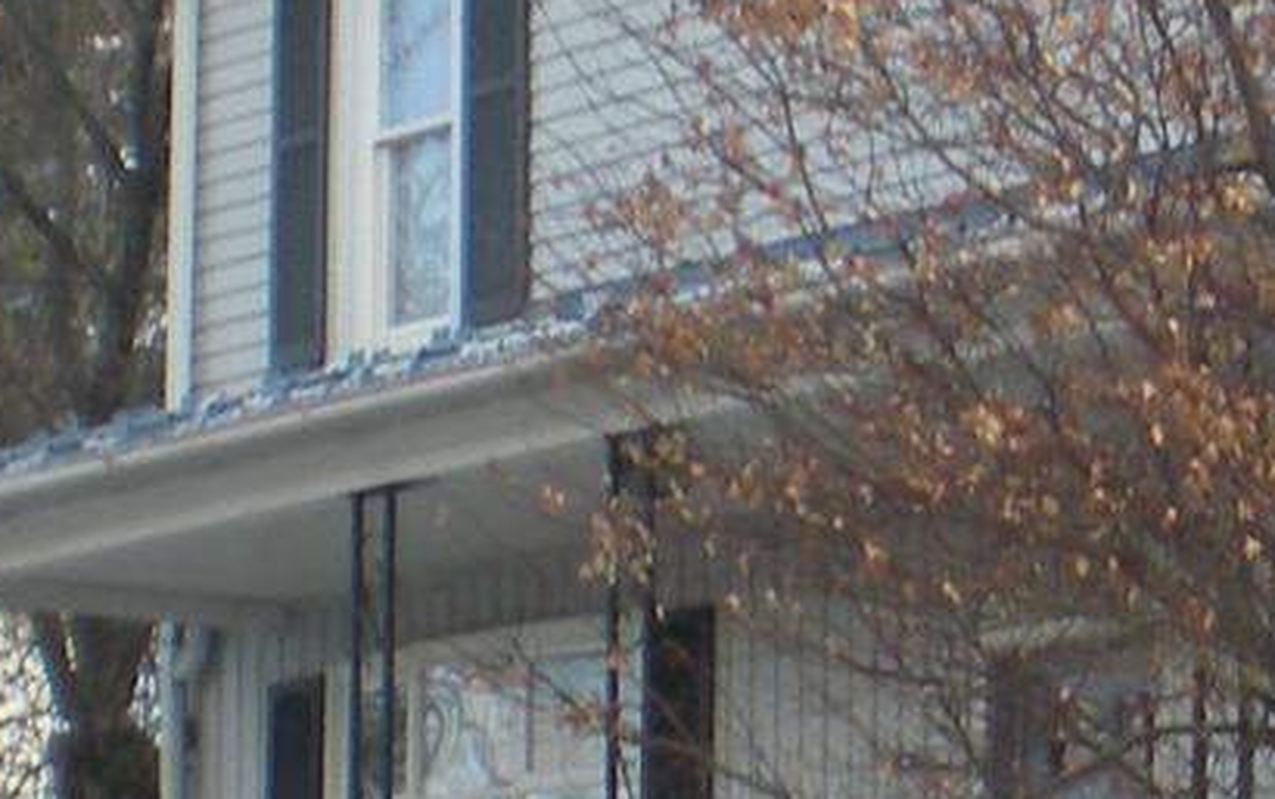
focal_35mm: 201
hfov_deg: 10.3
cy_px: 1209
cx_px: 1496
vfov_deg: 6.5
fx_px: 6990
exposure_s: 1/147
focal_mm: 6.3
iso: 64
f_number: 4.6
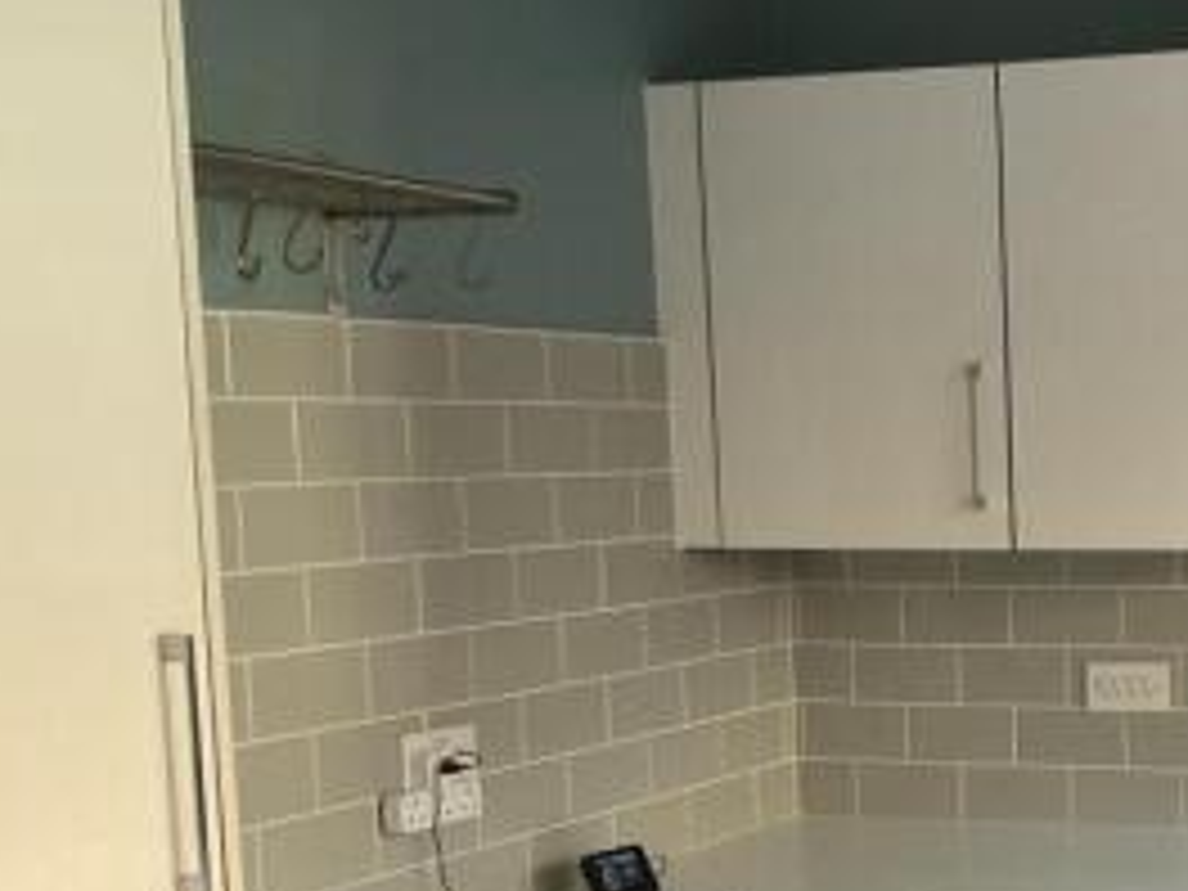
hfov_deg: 27.9
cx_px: 1276
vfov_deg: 22.7
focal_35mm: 64
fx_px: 2196
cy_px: 682
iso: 100
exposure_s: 1/60
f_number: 1.8
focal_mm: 3
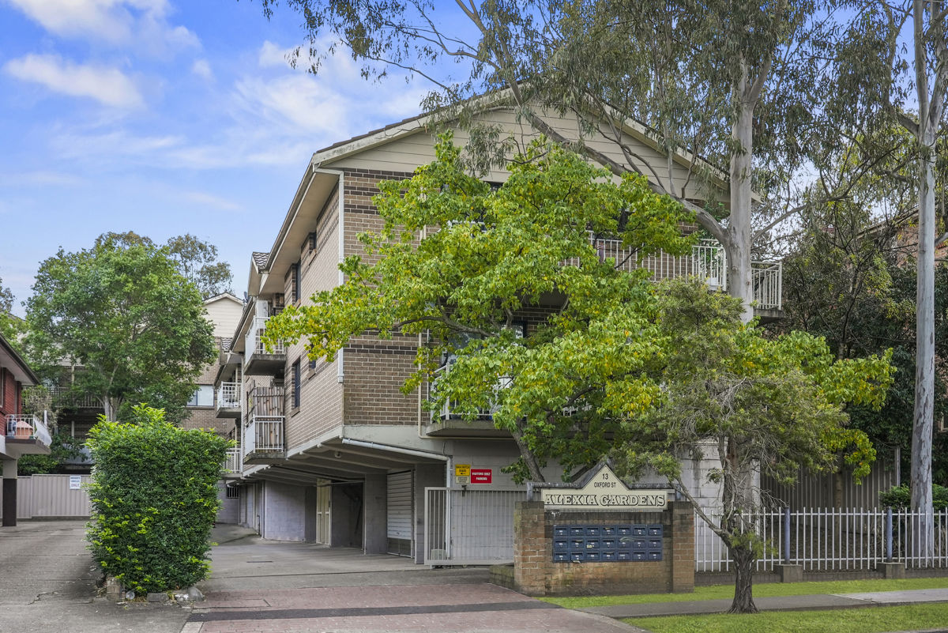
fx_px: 1027
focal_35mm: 39
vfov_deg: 34.2
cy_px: 316
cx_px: 474
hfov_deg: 49.5
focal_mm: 39
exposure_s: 1/100
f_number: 7.1
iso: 1000
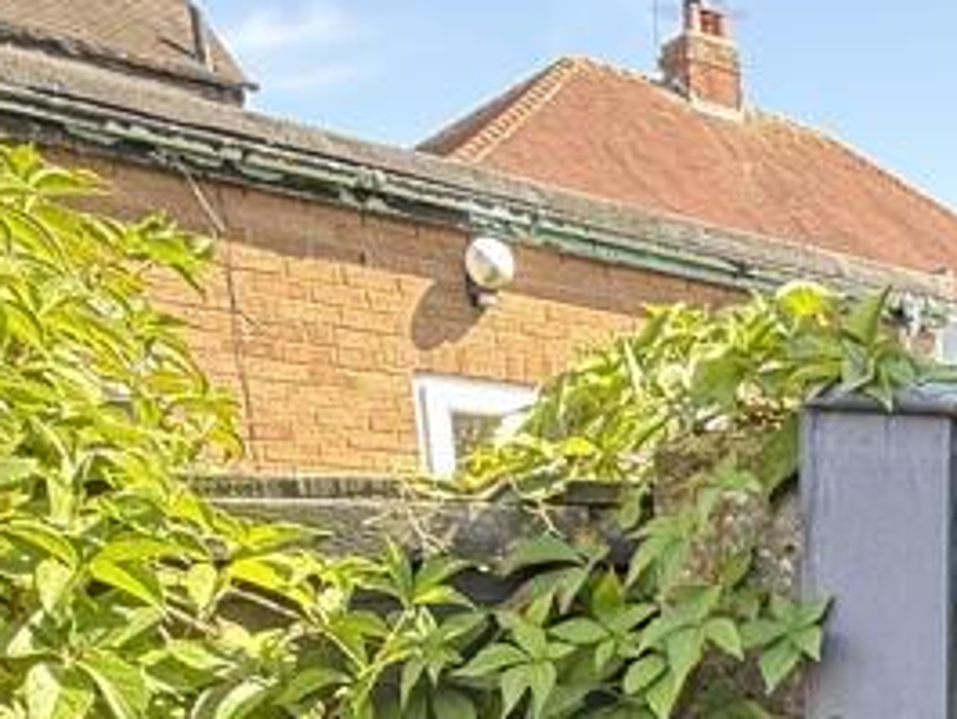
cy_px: 1066
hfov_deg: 30.0
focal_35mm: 54
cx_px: 1166
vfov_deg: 22.4
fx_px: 1494
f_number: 2.2
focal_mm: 2.22
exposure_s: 1/99
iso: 100
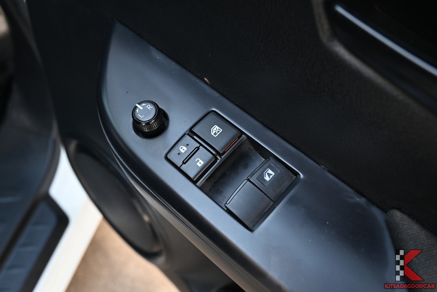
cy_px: 146
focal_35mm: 36
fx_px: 437
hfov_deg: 53.1
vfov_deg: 36.9
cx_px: 218
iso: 560
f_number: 6.7
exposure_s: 1/90
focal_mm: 36
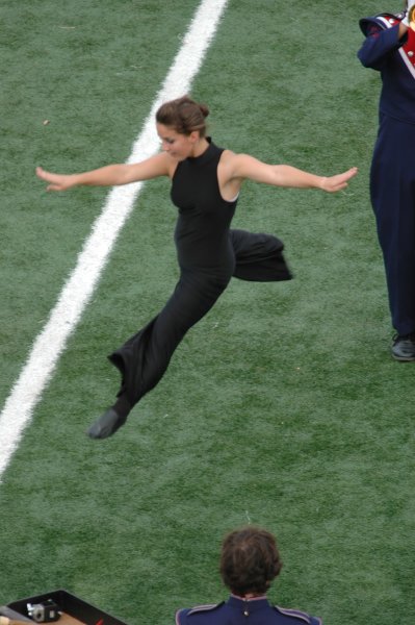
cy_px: 312
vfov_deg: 3.4
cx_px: 208
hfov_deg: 2.3
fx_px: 10392
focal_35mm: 600
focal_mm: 400
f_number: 5.6
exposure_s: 1/160
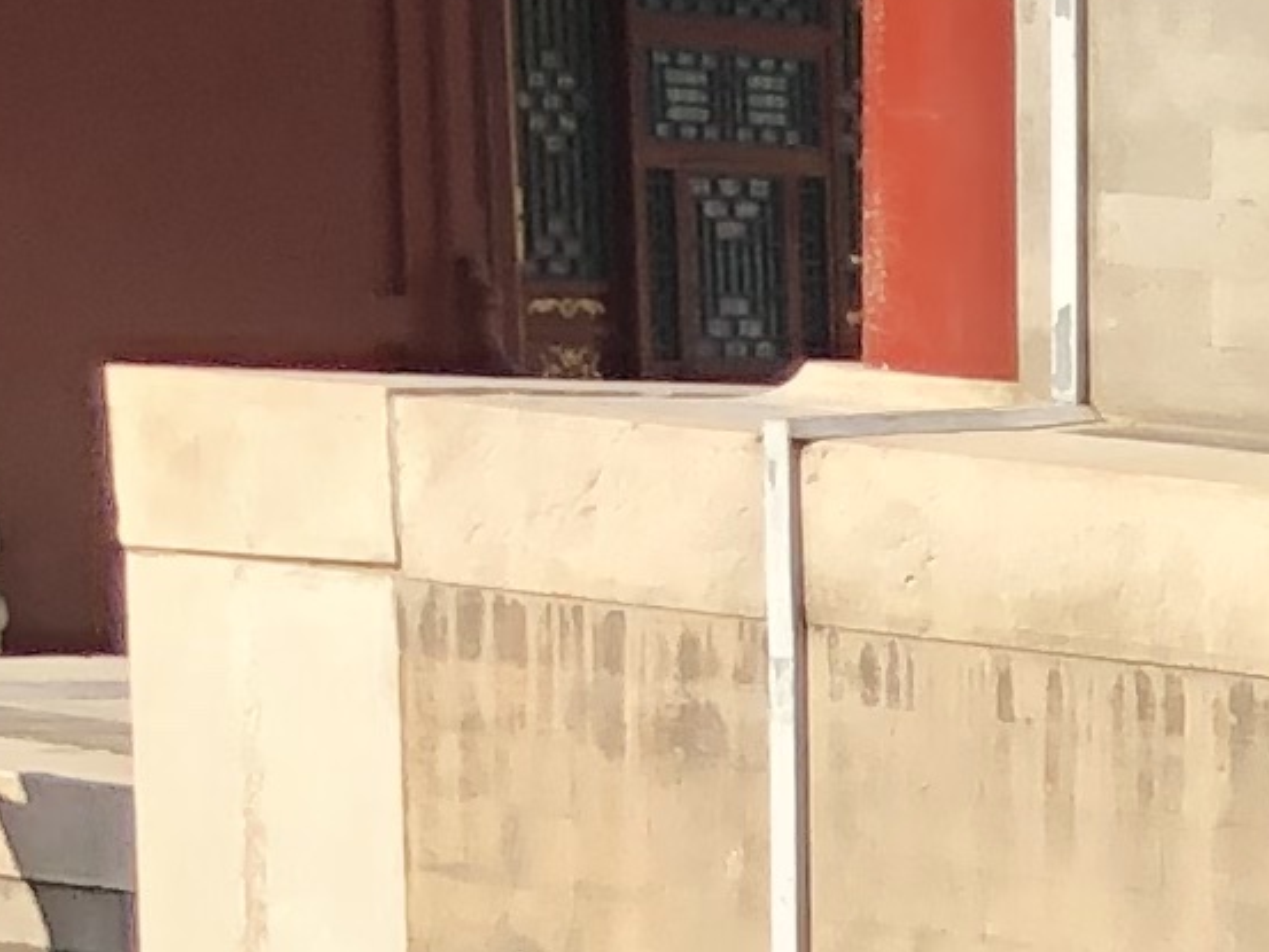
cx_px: 3162
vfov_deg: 6.6
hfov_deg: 8.7
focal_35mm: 204
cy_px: 2847
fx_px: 7480
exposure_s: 1/558
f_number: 1.8
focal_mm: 4
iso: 20
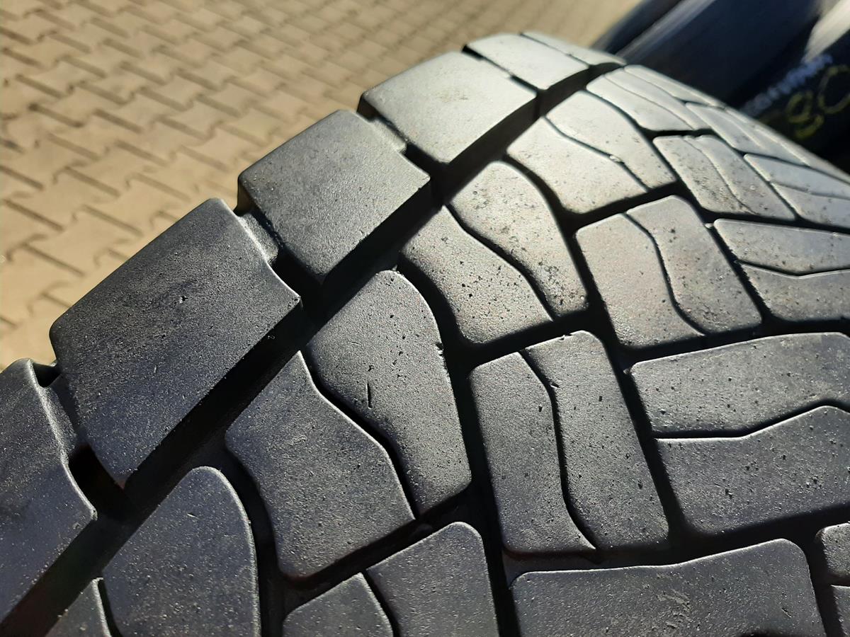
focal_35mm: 26
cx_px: 425
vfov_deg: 53.1
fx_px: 638
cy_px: 318
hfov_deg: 67.3
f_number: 1.7
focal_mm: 3.93
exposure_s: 1/2660
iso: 40
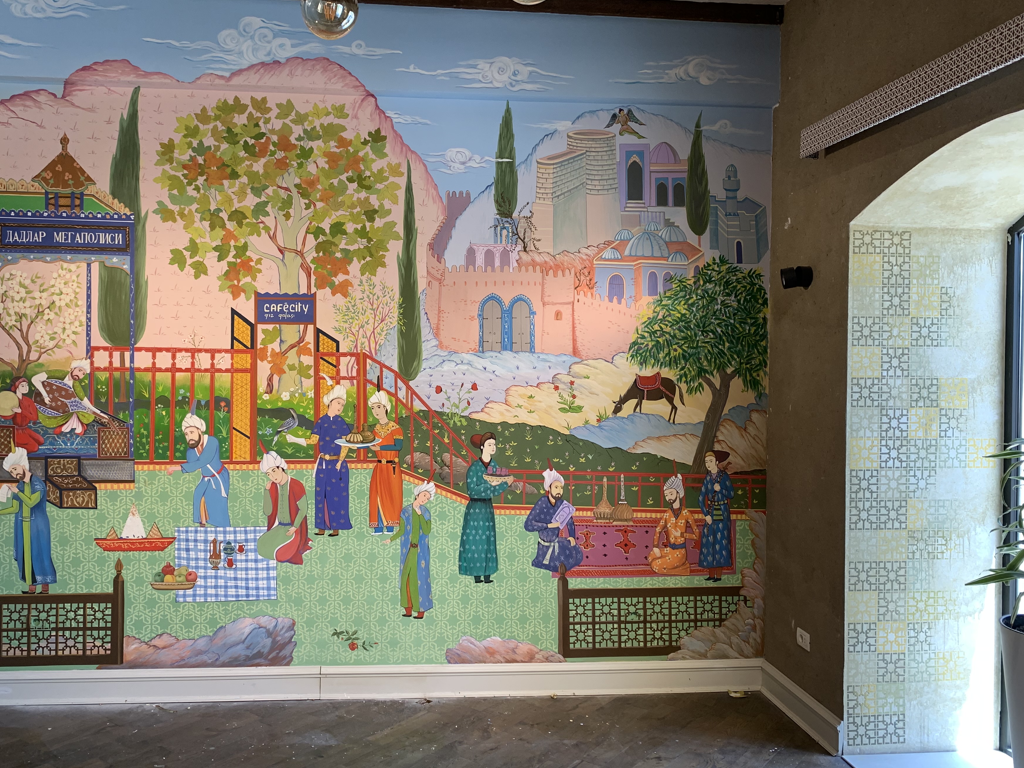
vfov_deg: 46.8
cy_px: 368
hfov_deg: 59.8
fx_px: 888
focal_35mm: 30
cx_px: 455
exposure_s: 1/100
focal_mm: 4.25
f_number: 1.8
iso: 64
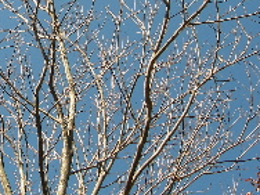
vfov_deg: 17.8
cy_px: 7
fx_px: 608
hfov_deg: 23.2
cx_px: 1
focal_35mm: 81
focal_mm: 6.3
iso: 64
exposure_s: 1/100
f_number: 6.6
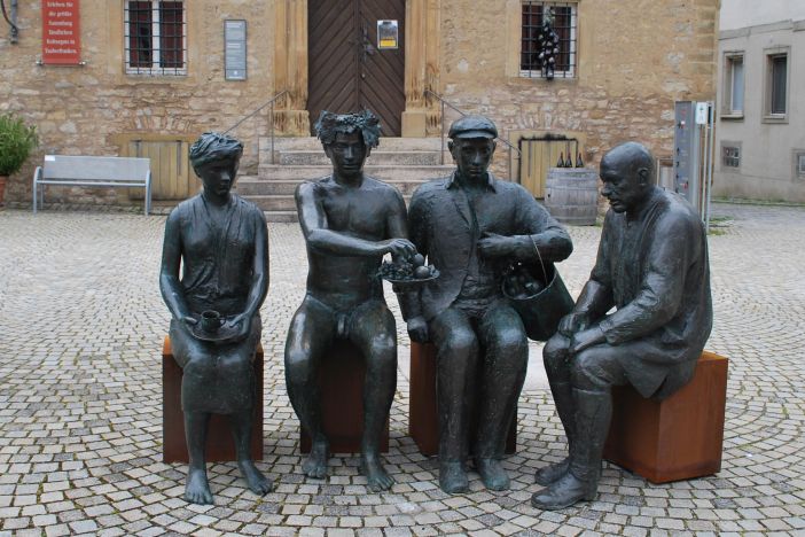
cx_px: 402
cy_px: 268
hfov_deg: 67.4
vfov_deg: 47.9
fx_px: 604
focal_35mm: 27
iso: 110
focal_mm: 18
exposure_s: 1/125
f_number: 5.6
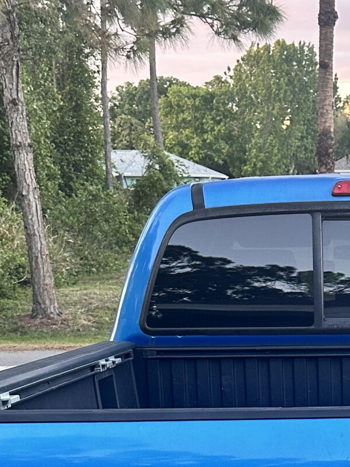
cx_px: 391
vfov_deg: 24.6
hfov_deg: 18.6
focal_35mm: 76
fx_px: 1025
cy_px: 458
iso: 200
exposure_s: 1/121
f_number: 1.78
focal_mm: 6.86
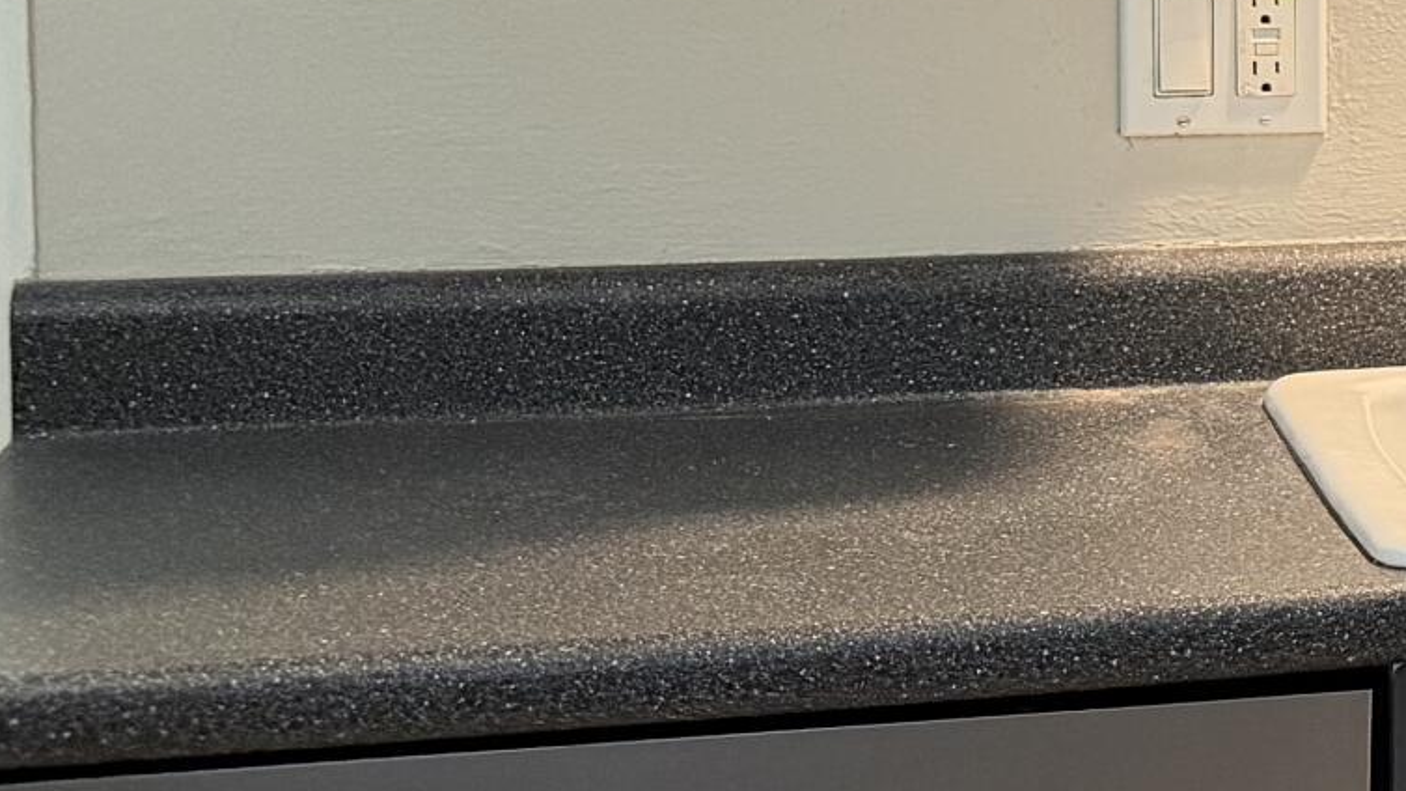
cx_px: 2657
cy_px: 11
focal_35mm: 104
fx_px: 3877
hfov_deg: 16.5
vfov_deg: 11.5
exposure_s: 1/60
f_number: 1.78
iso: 400
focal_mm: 6.76
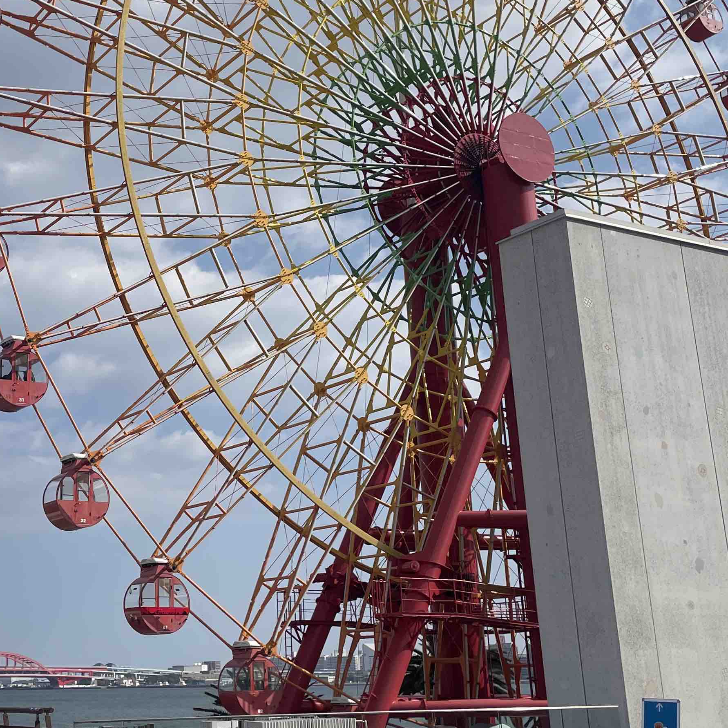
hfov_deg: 32.3
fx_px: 1237
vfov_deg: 32.6
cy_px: 266
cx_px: 196
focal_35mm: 52
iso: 32
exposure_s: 1/7299
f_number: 1.6
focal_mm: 4.2
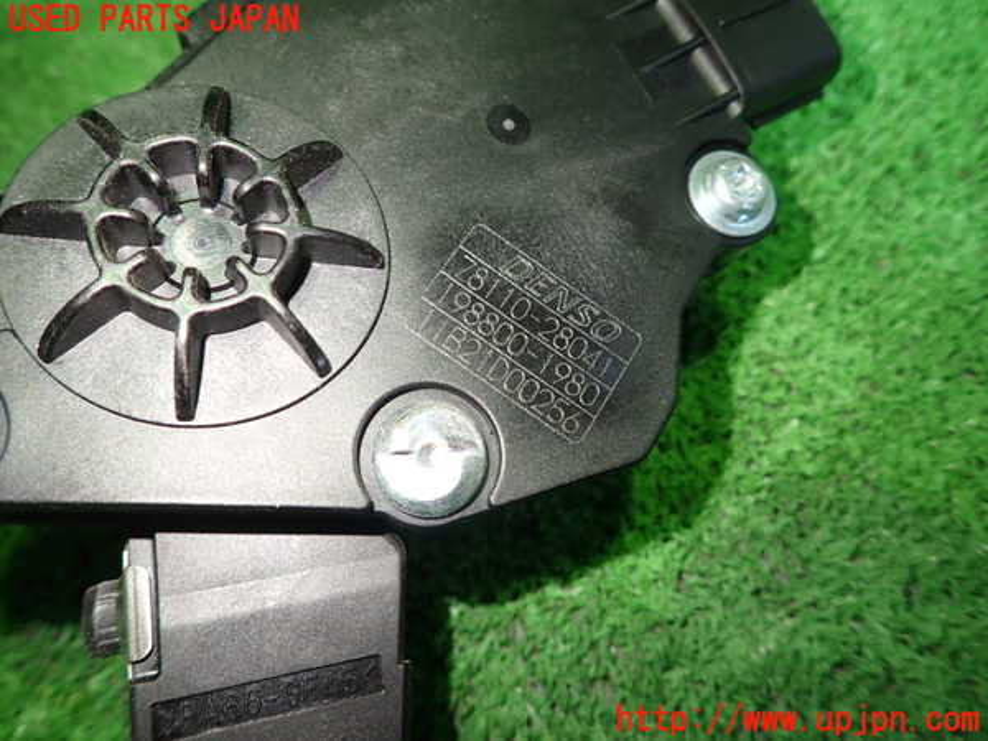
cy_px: 370
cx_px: 494
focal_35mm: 25
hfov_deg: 69.4
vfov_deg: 54.9
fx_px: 714
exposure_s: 1/30
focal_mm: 4.5
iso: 200
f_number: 2
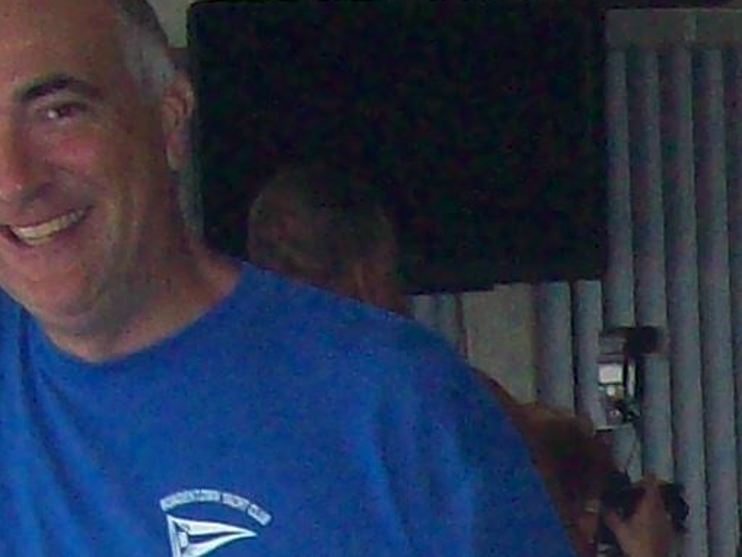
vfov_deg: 6.4
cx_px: 1550
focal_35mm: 216
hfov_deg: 8.6
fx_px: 4631
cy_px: 1546
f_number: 2.7
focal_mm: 6
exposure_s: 1/64
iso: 200
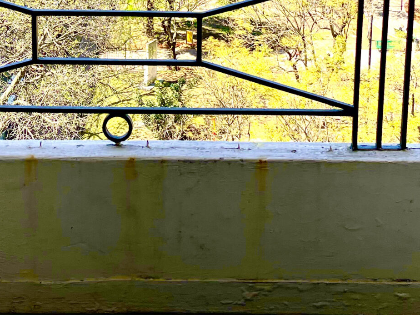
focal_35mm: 72
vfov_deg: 19.2
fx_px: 874
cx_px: 190
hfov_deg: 27.0
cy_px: -65
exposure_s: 1/1325
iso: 50
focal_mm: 5.1
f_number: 1.6
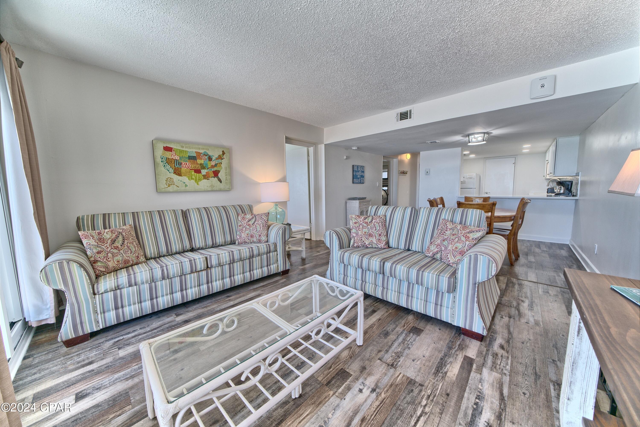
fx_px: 213
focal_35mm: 12
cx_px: 320
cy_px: 214
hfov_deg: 112.6
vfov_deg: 90.0
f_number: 9.5
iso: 800
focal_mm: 12
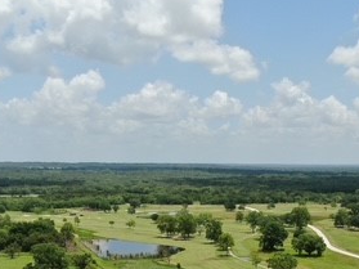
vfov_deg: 24.8
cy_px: 291
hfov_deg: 34.7
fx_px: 570
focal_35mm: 55
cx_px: 229
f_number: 2.8
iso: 100
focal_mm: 4.39
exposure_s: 1/500
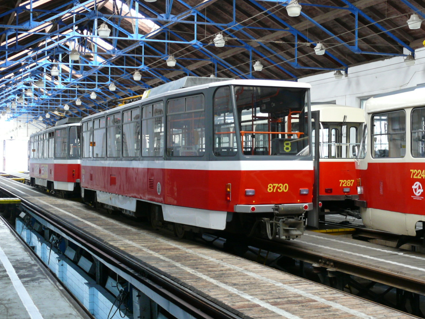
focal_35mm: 55
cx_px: 227
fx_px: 675
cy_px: 149
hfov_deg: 34.9
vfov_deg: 26.6
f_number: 3.2
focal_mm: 10.2
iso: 200
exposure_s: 1/10
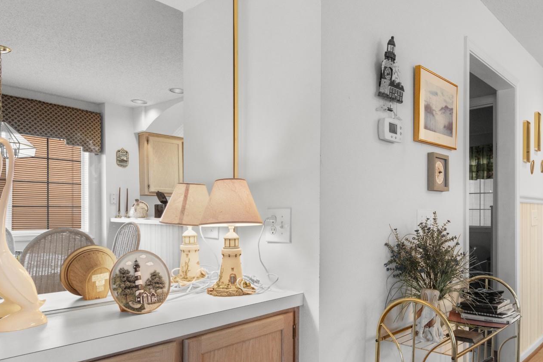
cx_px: 318
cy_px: 203
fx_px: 407
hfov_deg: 66.9
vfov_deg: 47.8
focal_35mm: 27
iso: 100
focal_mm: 14
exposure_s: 1/3
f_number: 5
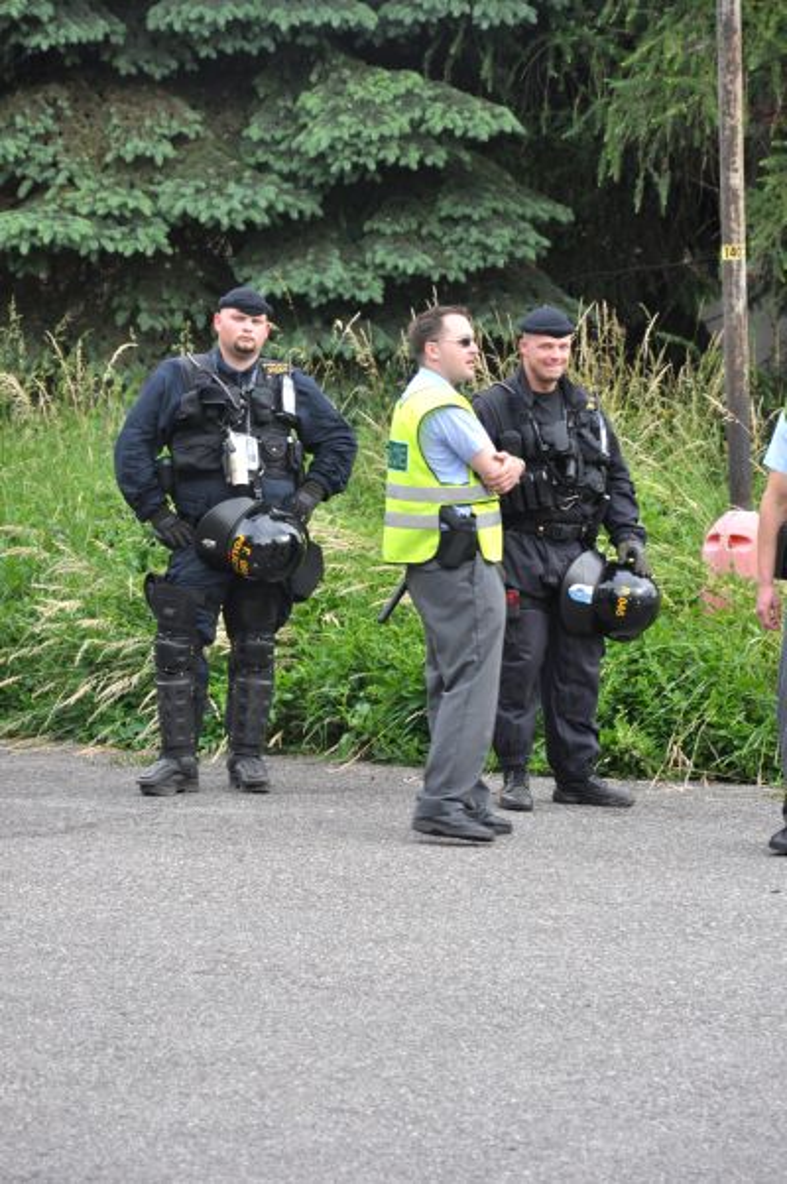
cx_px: 394
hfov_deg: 8.7
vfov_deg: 13.1
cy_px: 592
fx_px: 5176
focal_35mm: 158
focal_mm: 105
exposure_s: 1/125
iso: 400
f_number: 8
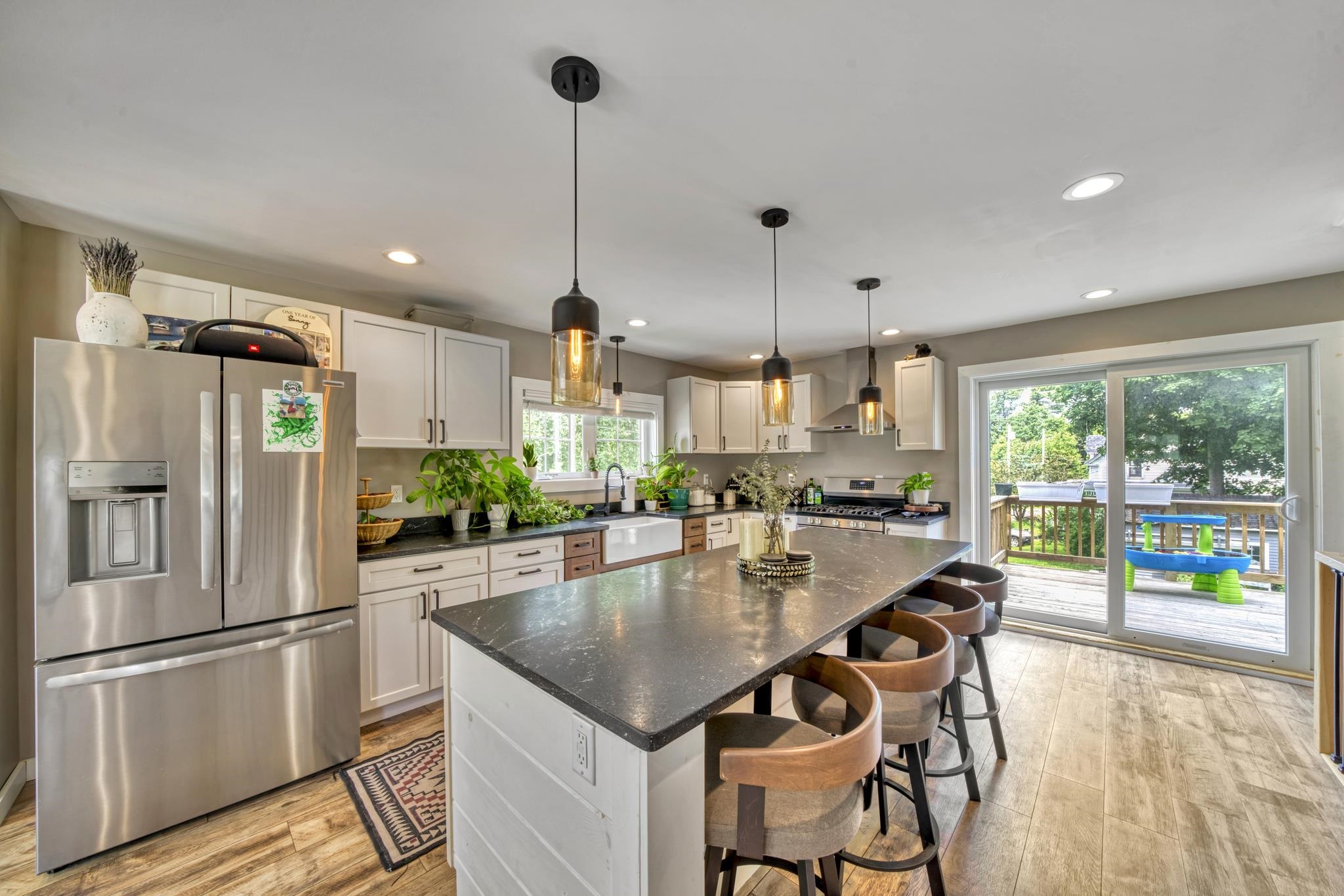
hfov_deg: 112.6
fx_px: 448
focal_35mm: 12
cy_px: 448
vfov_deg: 90.0
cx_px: 672
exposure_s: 1/4
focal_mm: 12
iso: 100
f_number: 11
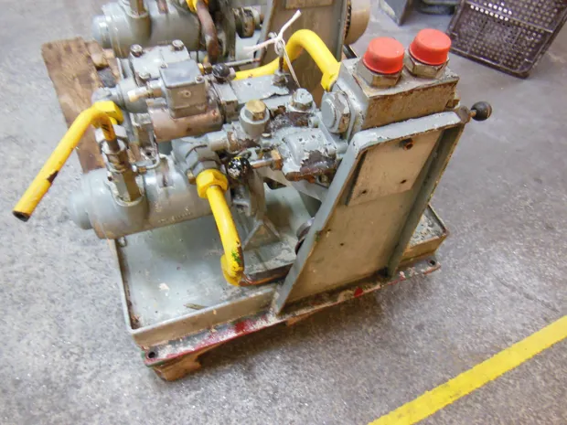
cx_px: 284
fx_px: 409
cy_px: 212
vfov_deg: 54.9
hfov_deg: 69.4
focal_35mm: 25
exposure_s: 1/8
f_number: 3.5
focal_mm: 4.5
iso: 400
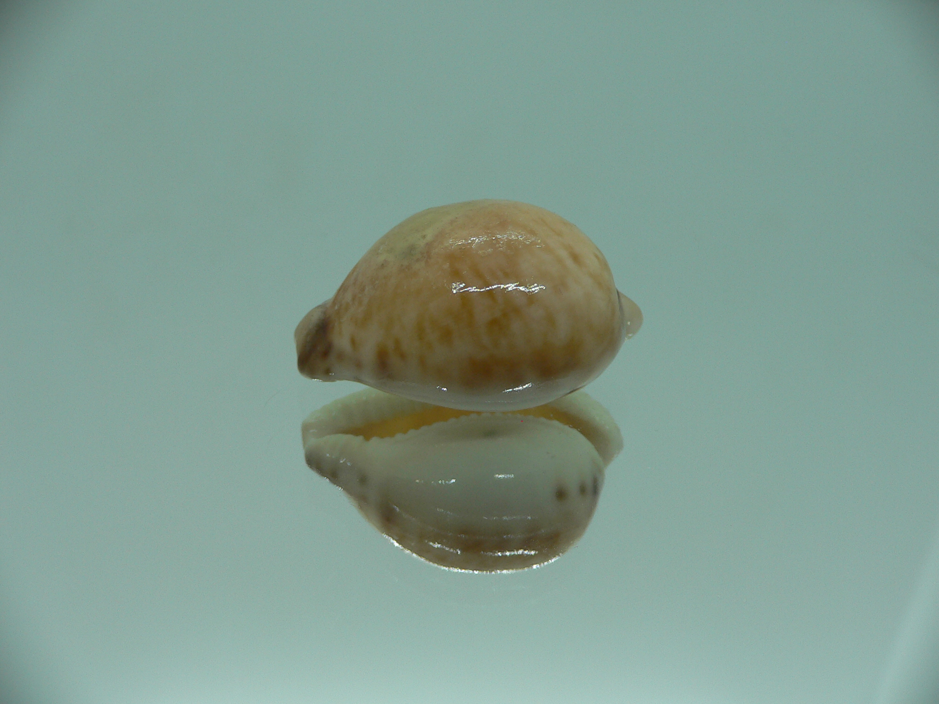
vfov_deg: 40.7
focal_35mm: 35
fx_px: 949
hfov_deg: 52.6
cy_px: 352
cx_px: 470
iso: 80
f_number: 2.8
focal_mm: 4.6
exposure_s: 1/80
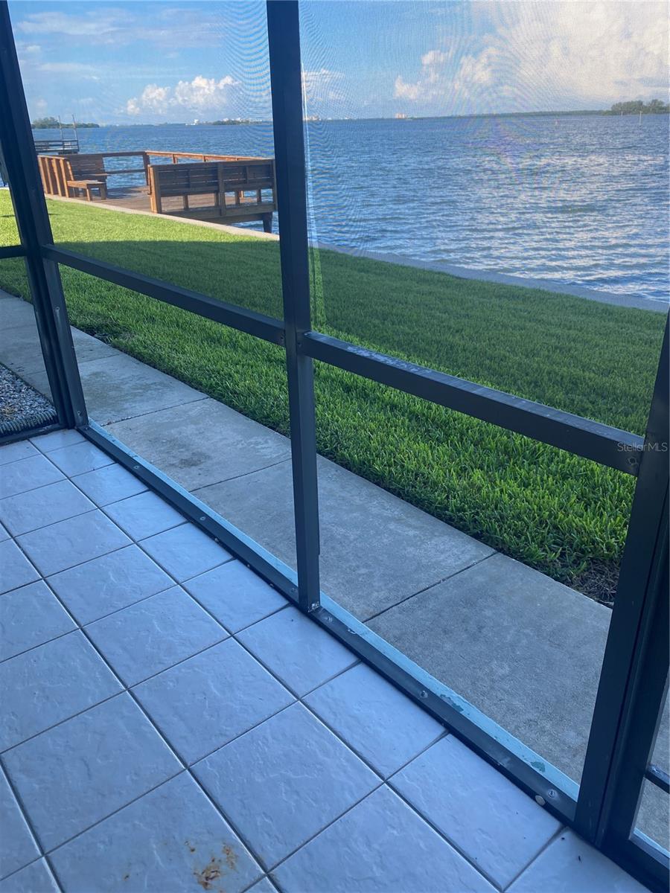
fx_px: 671
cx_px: 335
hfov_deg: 53.1
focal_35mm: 26
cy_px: 446
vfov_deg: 67.3
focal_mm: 4.25
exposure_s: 1/552
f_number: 1.8
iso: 32
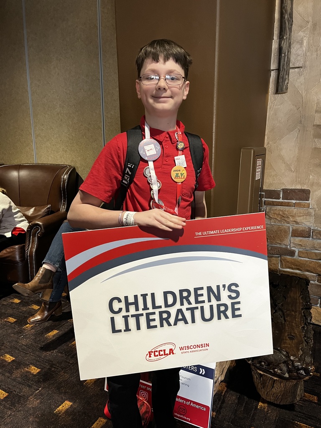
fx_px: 321
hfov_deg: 53.1
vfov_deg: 67.3
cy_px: 214
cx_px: 160
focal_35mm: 26
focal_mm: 5.1
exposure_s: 1/60
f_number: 1.6
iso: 400
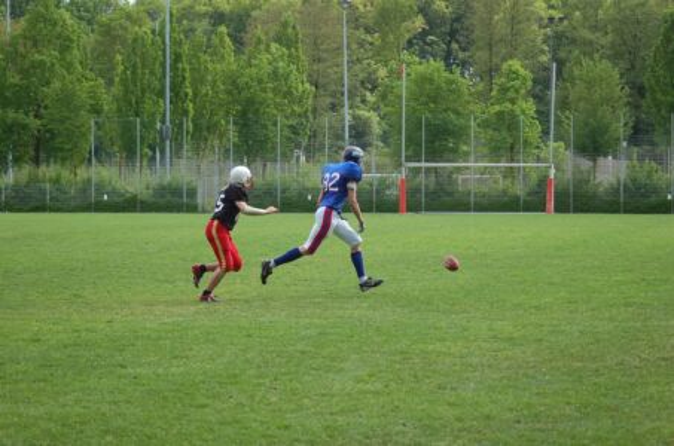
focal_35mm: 105
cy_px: 223
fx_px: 1962
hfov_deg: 19.5
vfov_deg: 13.0
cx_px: 337
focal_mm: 70
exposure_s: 1/1000
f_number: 4
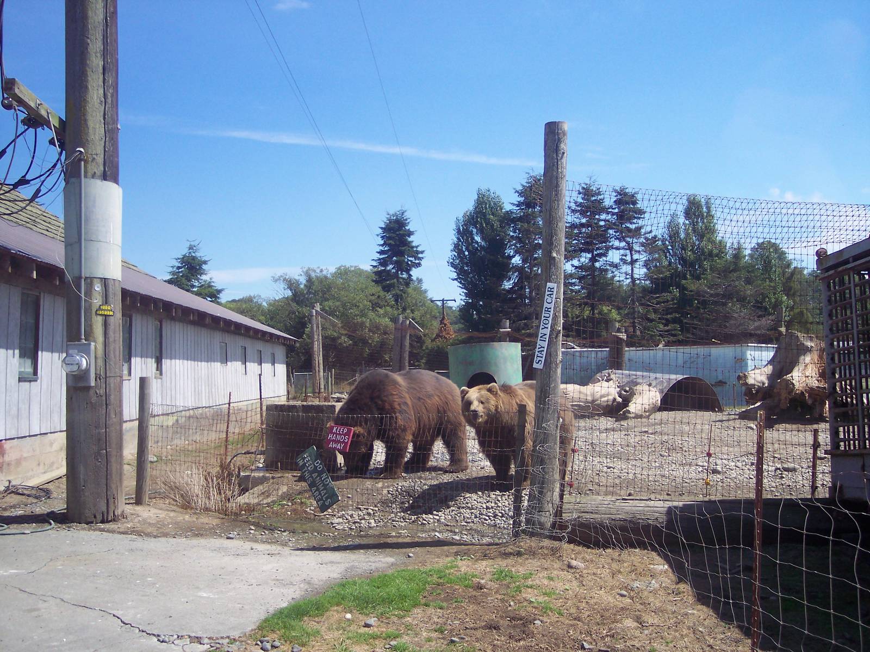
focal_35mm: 38
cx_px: 435
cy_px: 326
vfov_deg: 37.7
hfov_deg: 49.0
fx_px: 954
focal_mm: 8
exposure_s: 1/250
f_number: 2.8
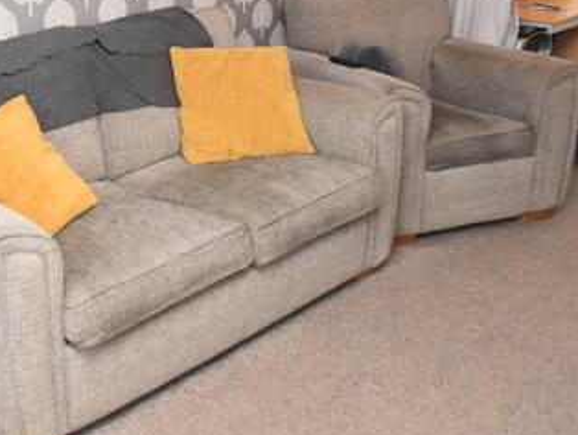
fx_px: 785
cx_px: 81
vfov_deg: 30.2
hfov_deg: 38.2
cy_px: 86
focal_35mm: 47
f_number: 4
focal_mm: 10
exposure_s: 1/125
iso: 800
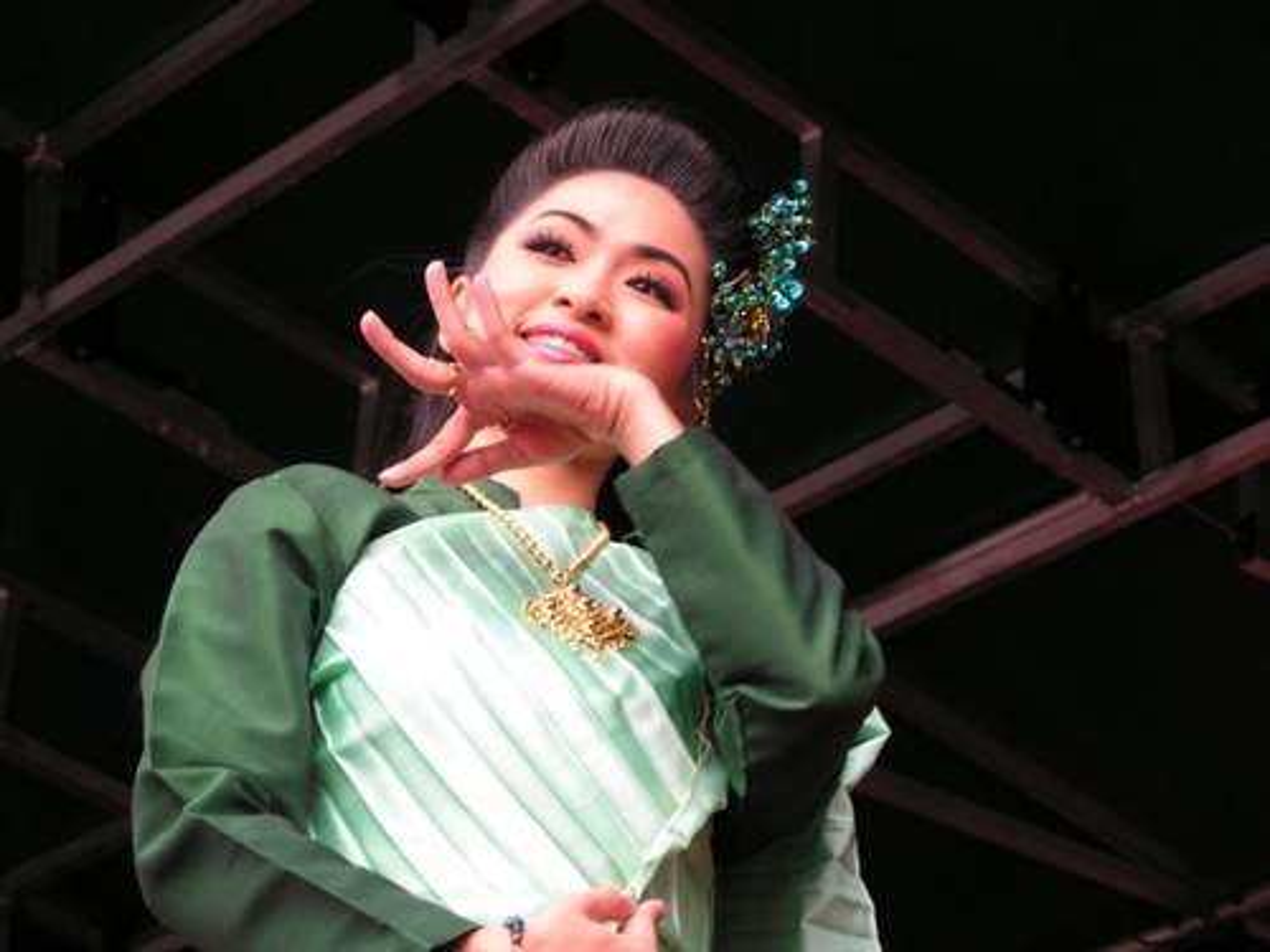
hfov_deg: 16.7
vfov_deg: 12.6
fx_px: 4329
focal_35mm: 118
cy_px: 476
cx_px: 635
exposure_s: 1/160
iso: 50
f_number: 3.2
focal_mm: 19.6
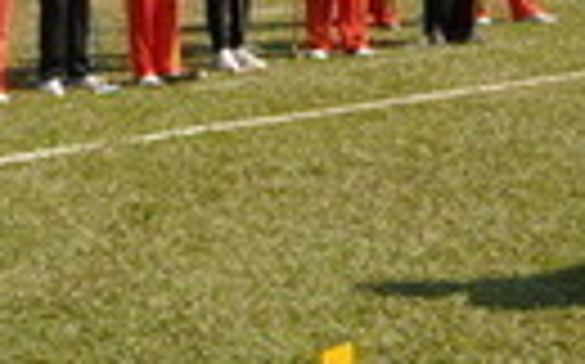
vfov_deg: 8.4
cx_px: 27
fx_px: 2469
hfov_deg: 13.4
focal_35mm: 155
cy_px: 29
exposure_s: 1/1250
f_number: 3.5
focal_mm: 22
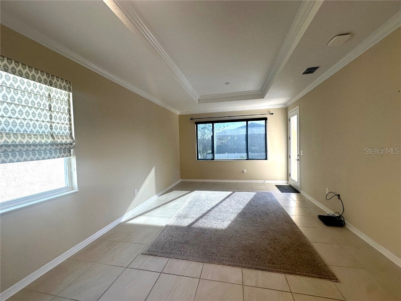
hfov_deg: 102.1
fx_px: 162
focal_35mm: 14
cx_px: 200
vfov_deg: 85.7
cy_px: 150
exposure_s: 1/120
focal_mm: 2.22
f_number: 2.2
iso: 125
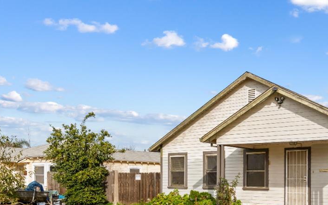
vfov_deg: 29.9
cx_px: 266
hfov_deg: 45.5
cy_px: 187
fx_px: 367
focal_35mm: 41
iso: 100
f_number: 8
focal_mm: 19
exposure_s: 1/60
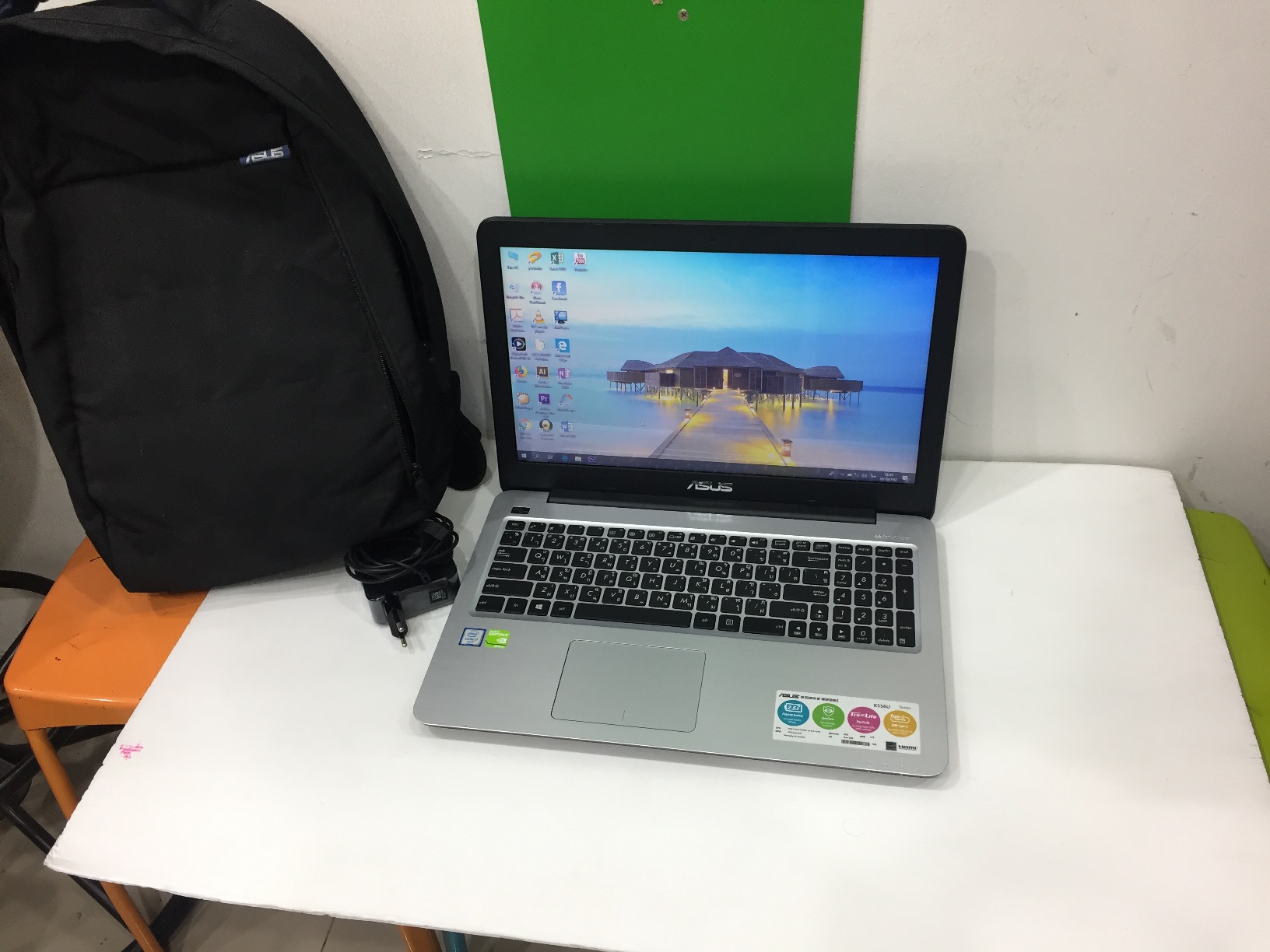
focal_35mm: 29
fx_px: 1064
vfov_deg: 48.2
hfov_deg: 61.7
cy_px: 476
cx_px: 635
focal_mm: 4.15
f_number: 2.2
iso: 80
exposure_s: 1/33
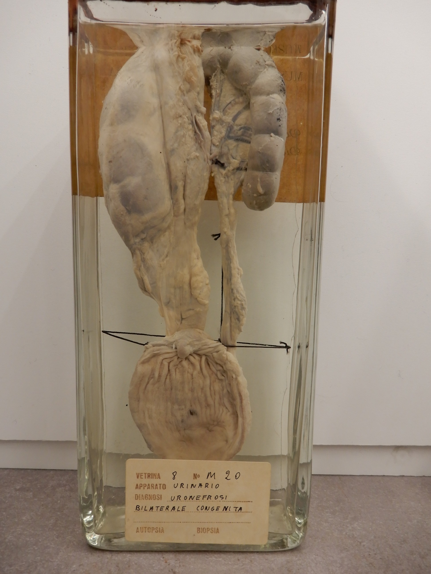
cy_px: 287
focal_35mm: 24
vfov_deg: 71.6
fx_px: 398
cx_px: 216
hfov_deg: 56.8
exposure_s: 1/30
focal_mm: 4.3
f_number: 3.4
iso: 160
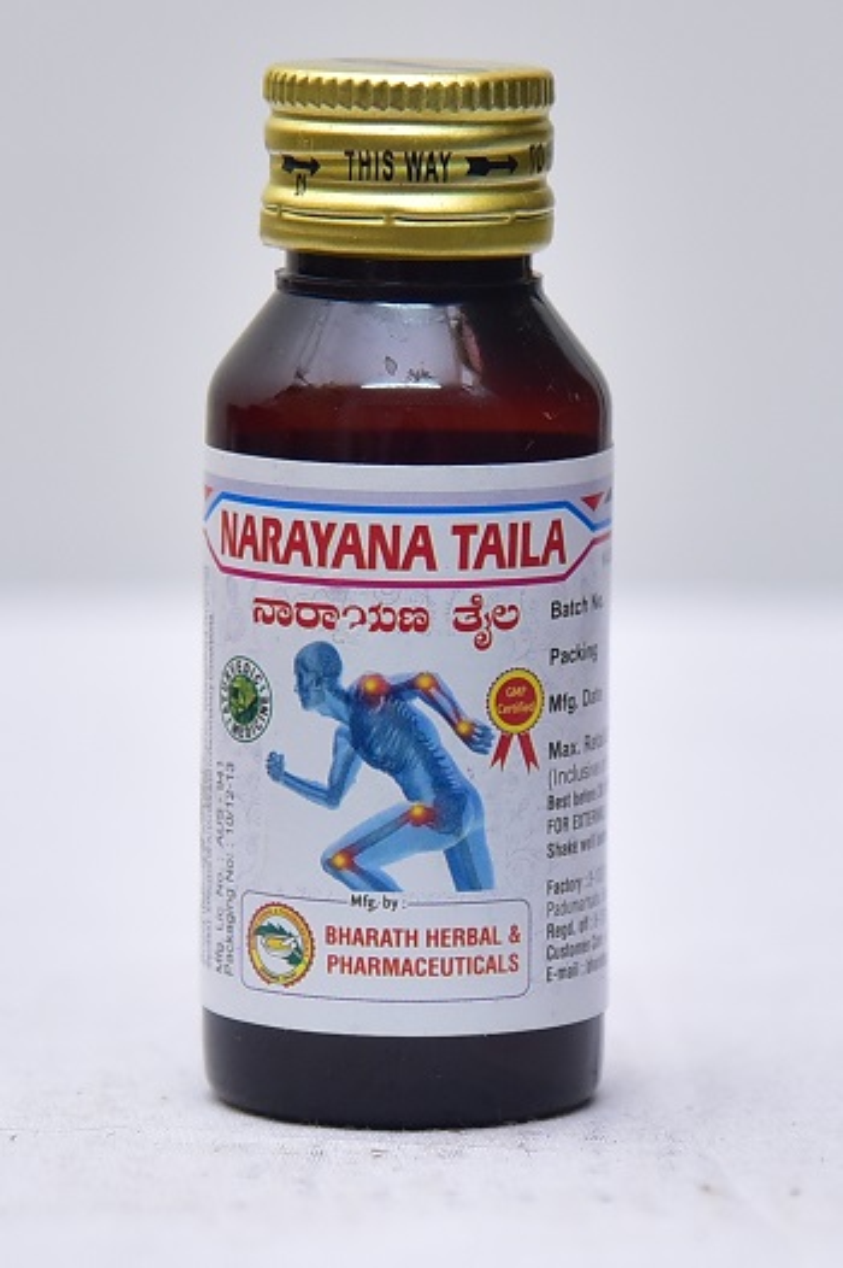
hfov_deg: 13.9
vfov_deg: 20.8
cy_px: 634
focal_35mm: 98
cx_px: 422
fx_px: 3447
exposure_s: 1/160
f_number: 4
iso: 1250
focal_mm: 98
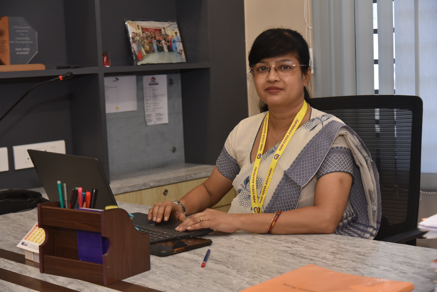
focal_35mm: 62
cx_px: 218
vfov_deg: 21.9
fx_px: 753
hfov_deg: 32.4
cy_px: 146
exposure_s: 1/125
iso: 800
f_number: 5
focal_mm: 62
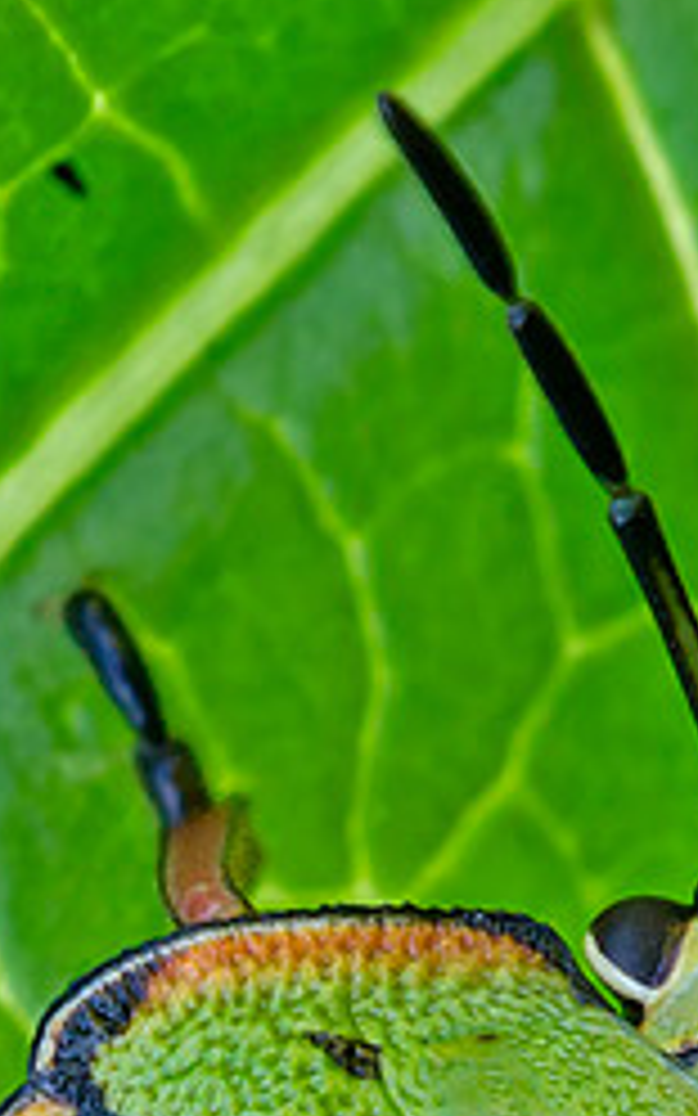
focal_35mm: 1136
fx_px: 34576
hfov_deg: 1.2
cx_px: 394
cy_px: 1908
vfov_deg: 1.8
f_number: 18
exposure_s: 1/2.5
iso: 250
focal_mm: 180
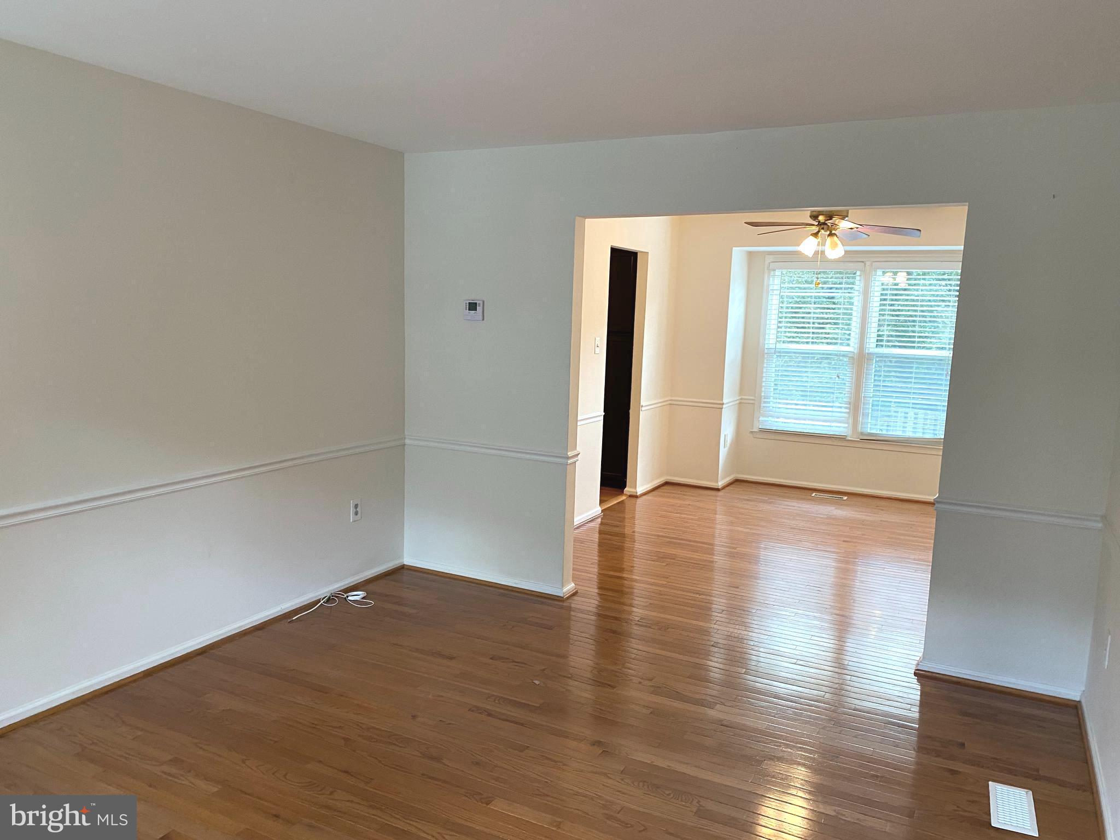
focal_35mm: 26
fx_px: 841
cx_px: 560
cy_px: 420
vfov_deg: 53.1
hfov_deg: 67.3
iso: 160
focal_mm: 4.25
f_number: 1.8
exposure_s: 1/60
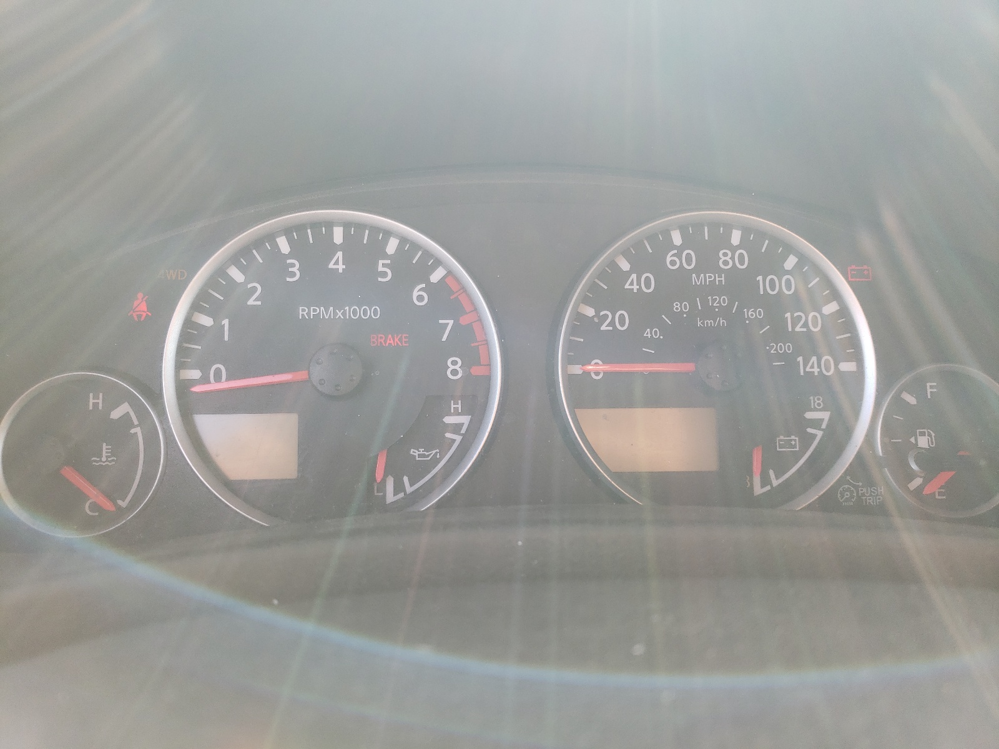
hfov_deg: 67.3
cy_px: 374
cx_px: 500
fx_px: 750
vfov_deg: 53.1
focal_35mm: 26
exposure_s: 1/130
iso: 50
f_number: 1.5
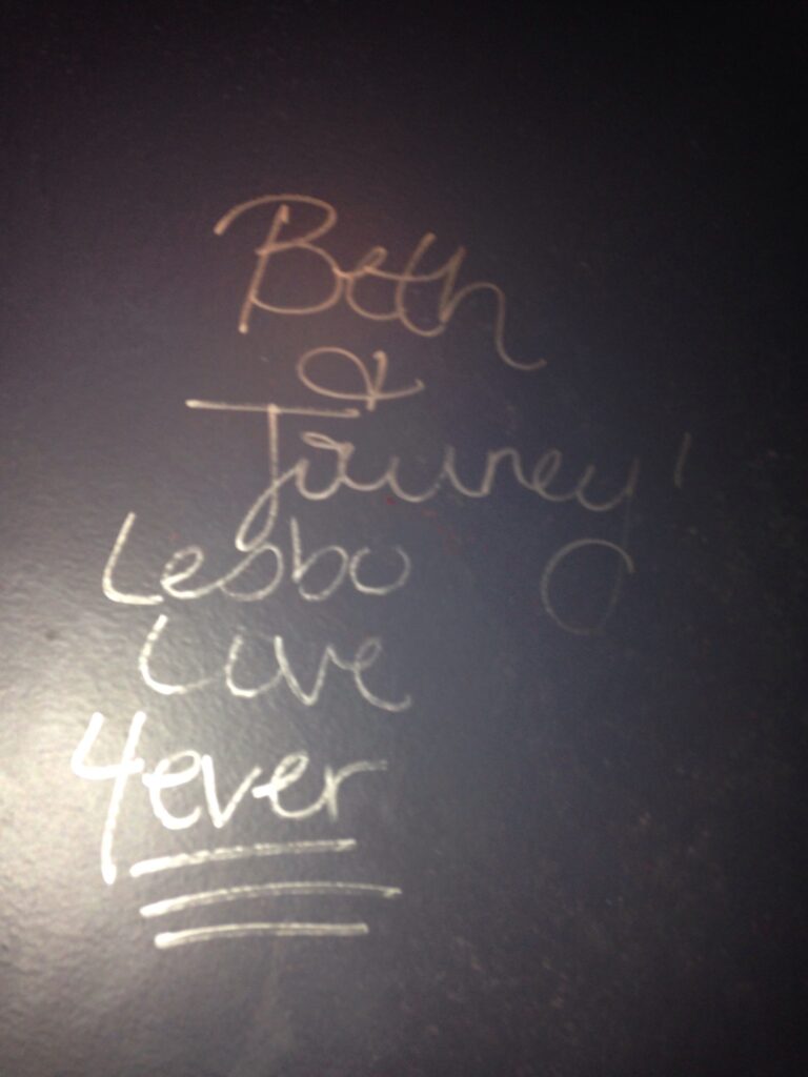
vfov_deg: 55.4
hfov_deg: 42.9
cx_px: 404
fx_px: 1027
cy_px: 538
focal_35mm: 33
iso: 80
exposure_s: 1/16
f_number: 2.4
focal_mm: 4.12
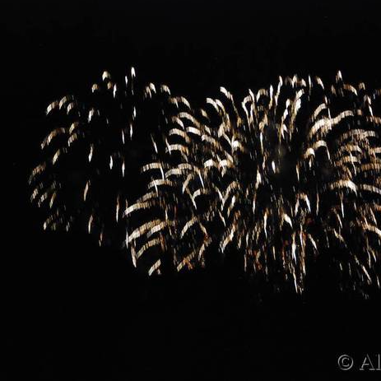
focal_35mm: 135
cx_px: 242
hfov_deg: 12.9
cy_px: 189
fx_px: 1681
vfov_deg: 12.9
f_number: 5
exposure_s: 1/15
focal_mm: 70
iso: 1600
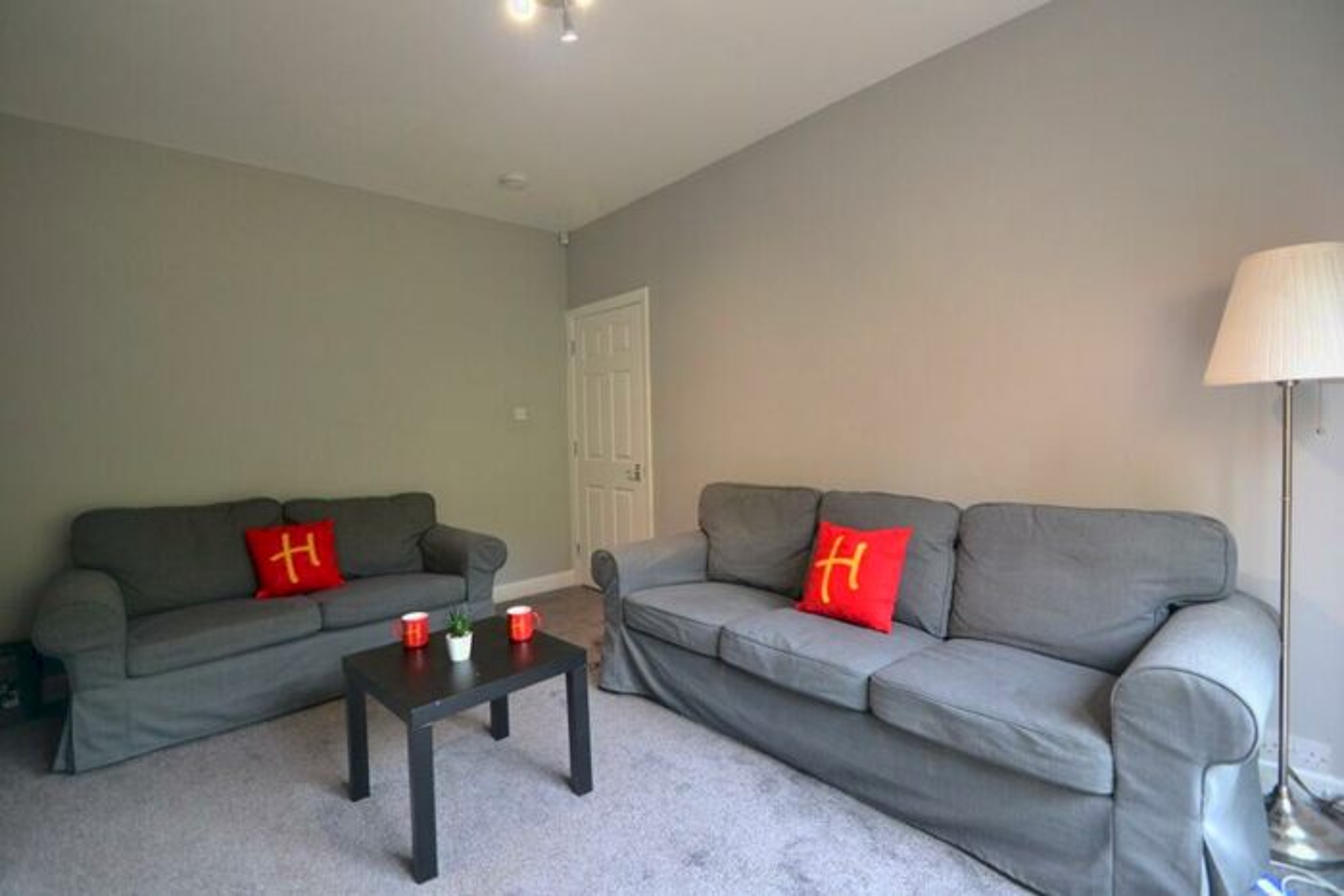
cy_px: 448
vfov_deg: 77.4
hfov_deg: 100.4
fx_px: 560
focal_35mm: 15
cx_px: 672
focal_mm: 10
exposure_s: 1/60
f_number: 3.5
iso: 1100
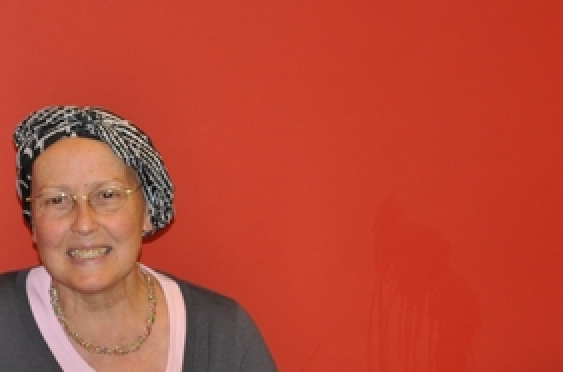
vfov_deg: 7.8
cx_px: 84
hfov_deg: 11.6
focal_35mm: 176
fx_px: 2747
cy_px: 252
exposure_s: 1/60
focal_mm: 55
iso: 800
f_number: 5.6
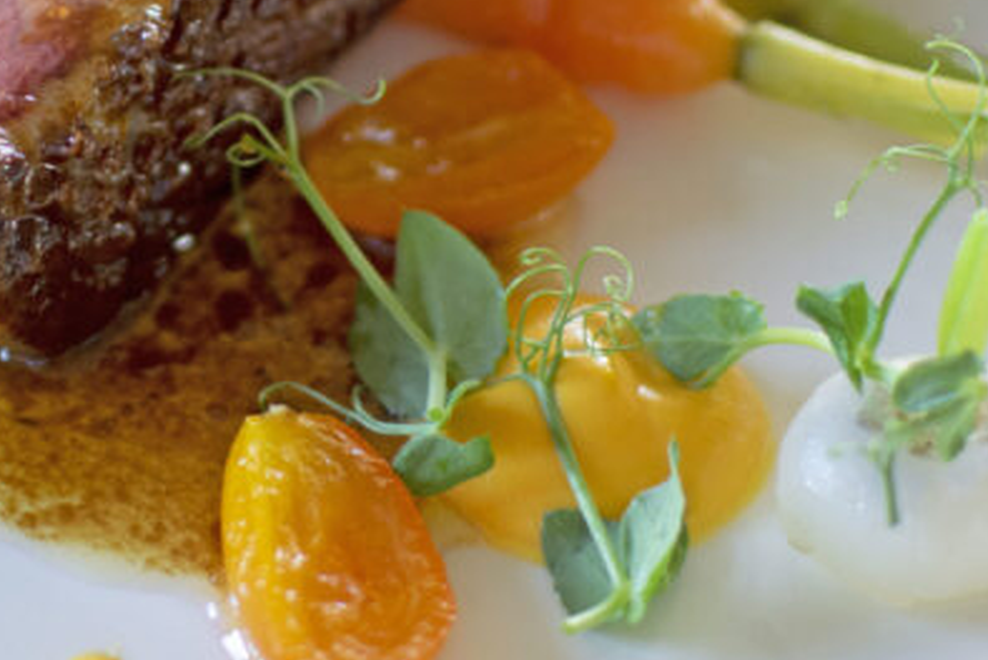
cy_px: 174
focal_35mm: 136
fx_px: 3742
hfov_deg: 14.9
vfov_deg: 10.1
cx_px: 166
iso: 250
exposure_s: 1/80
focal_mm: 35
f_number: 1.8
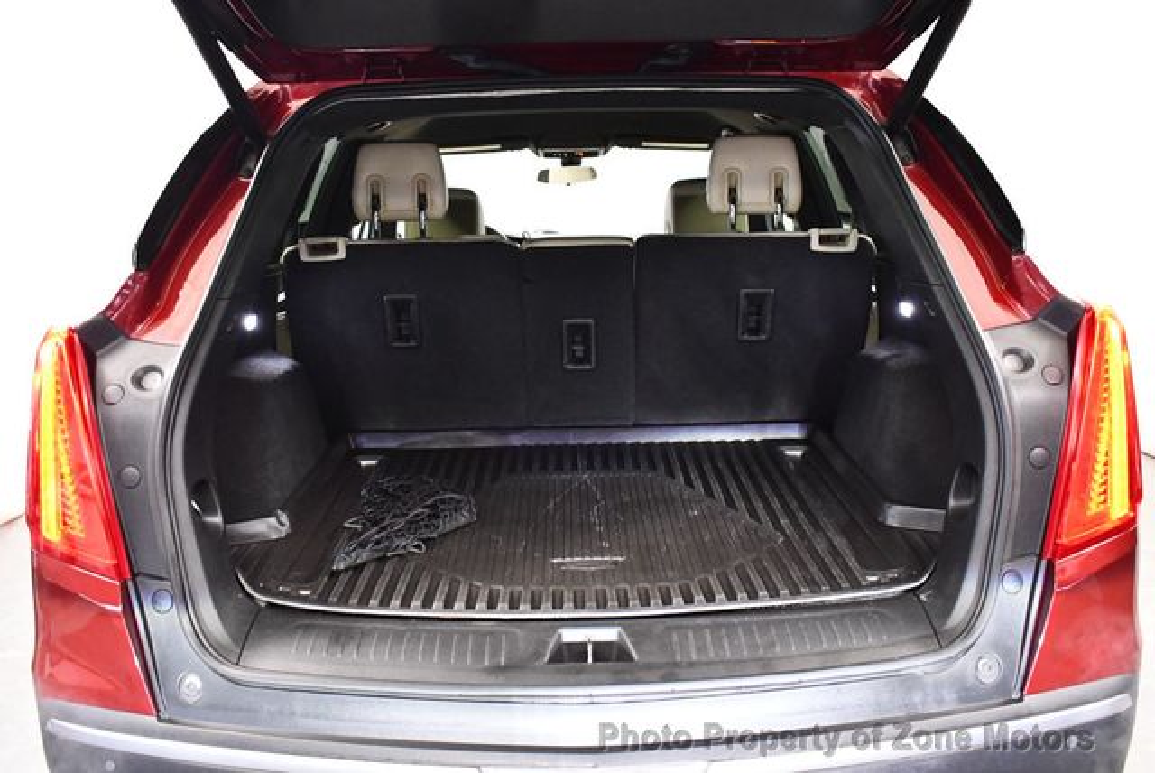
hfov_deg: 53.1
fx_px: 1156
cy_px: 386
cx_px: 578
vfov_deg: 36.9
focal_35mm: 36
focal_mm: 18
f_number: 3.5
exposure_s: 1/60
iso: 3600
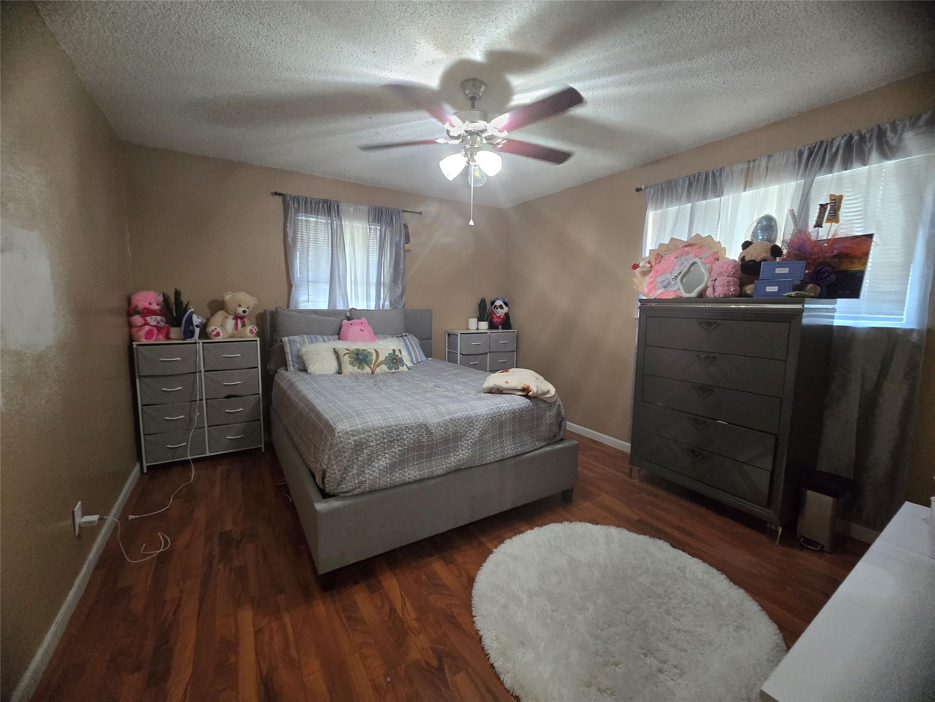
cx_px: 468
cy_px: 351
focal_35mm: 13
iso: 800
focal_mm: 2.2
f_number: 2.2
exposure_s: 1/60
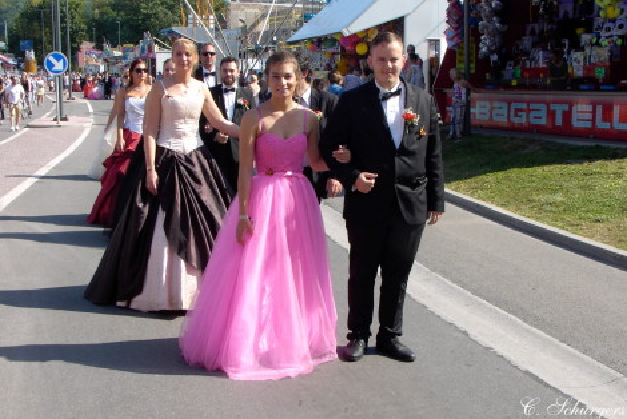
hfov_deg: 38.2
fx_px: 906
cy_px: 192
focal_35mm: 52
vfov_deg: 26.0
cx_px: 318
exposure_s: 1/200
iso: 70
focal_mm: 7.5
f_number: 5
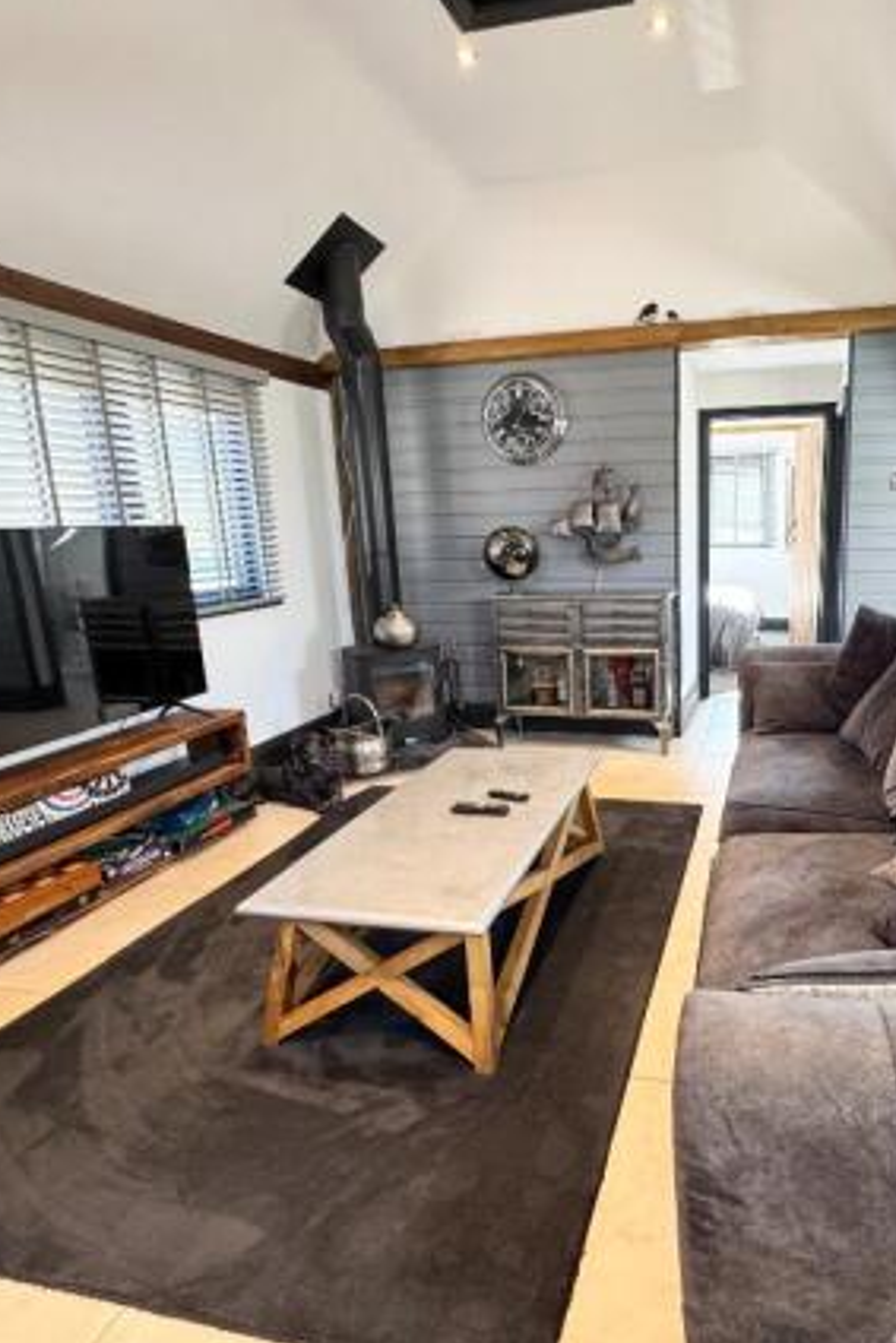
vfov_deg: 84.0
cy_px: 676
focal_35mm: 20
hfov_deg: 60.1
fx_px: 746
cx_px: 619
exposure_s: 1/50
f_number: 2.2
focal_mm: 2.22
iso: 160
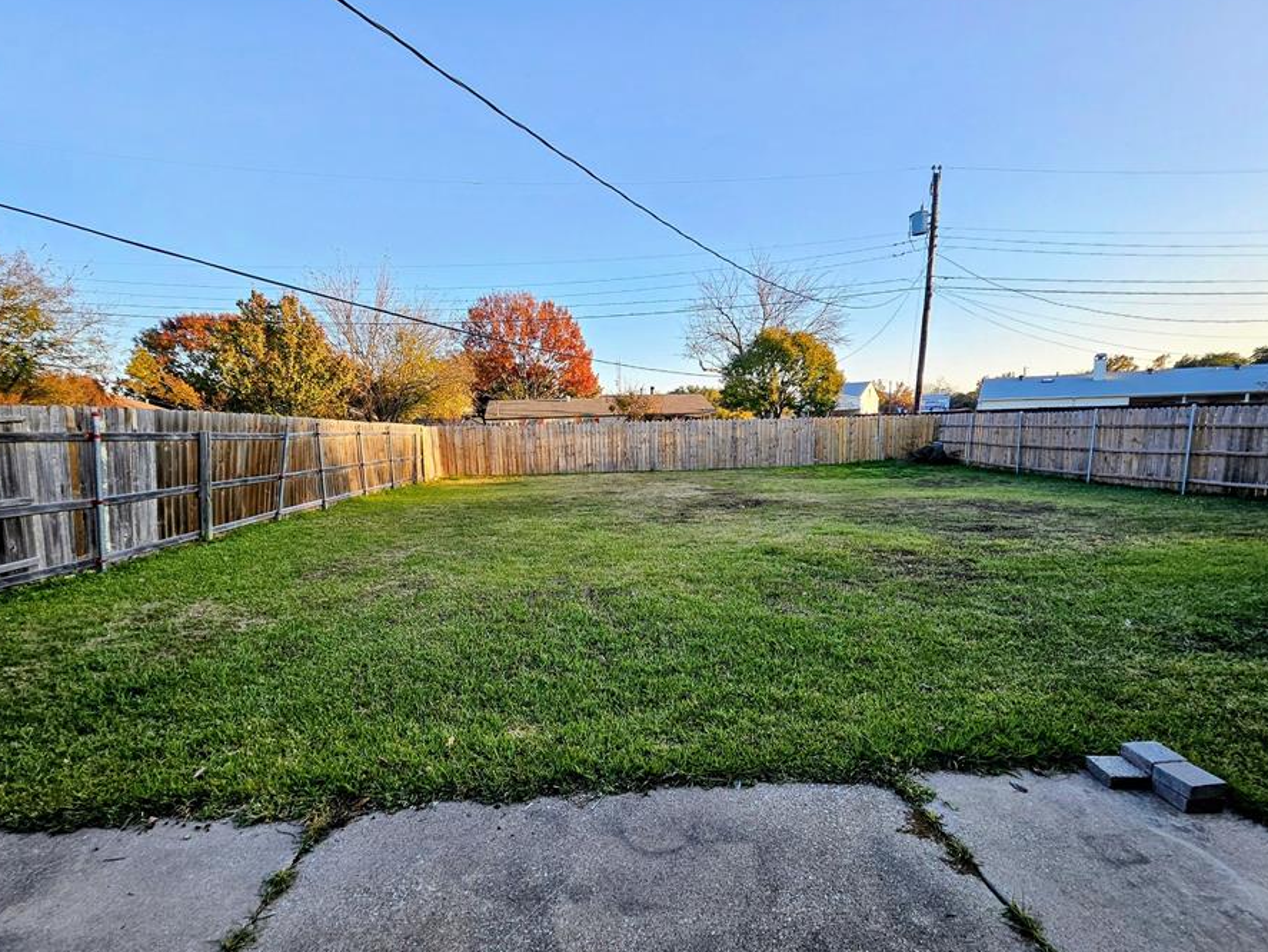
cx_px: 645
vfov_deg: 81.5
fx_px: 550
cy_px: 527
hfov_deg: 98.1
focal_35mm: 15
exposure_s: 1/171
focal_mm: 1.74
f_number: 2.2
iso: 32
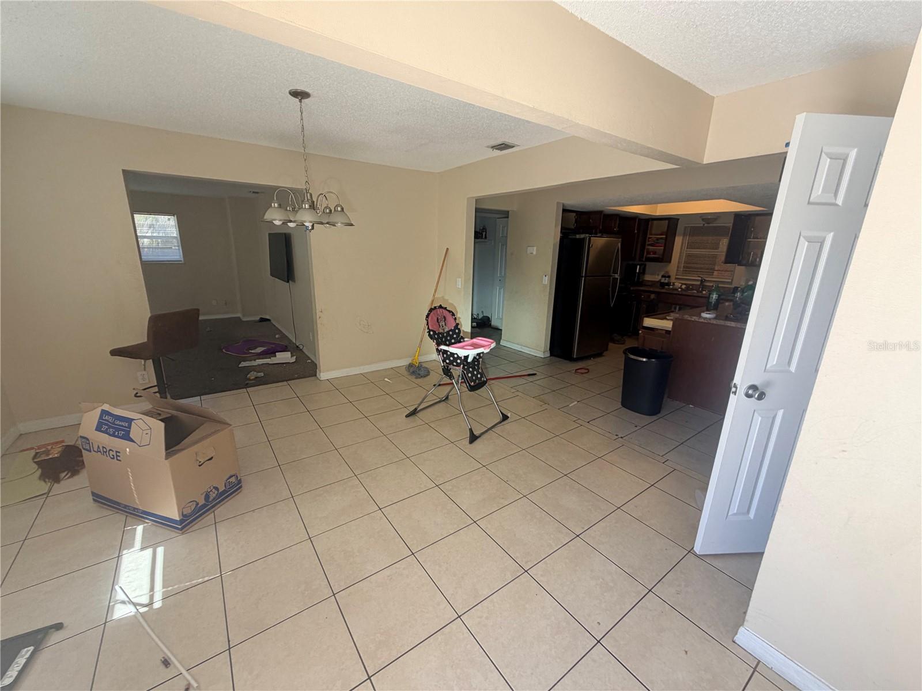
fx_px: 373
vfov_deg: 85.7
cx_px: 461
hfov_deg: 102.1
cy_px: 346
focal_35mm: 14
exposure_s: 1/119
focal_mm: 2.22
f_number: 2.2
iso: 50
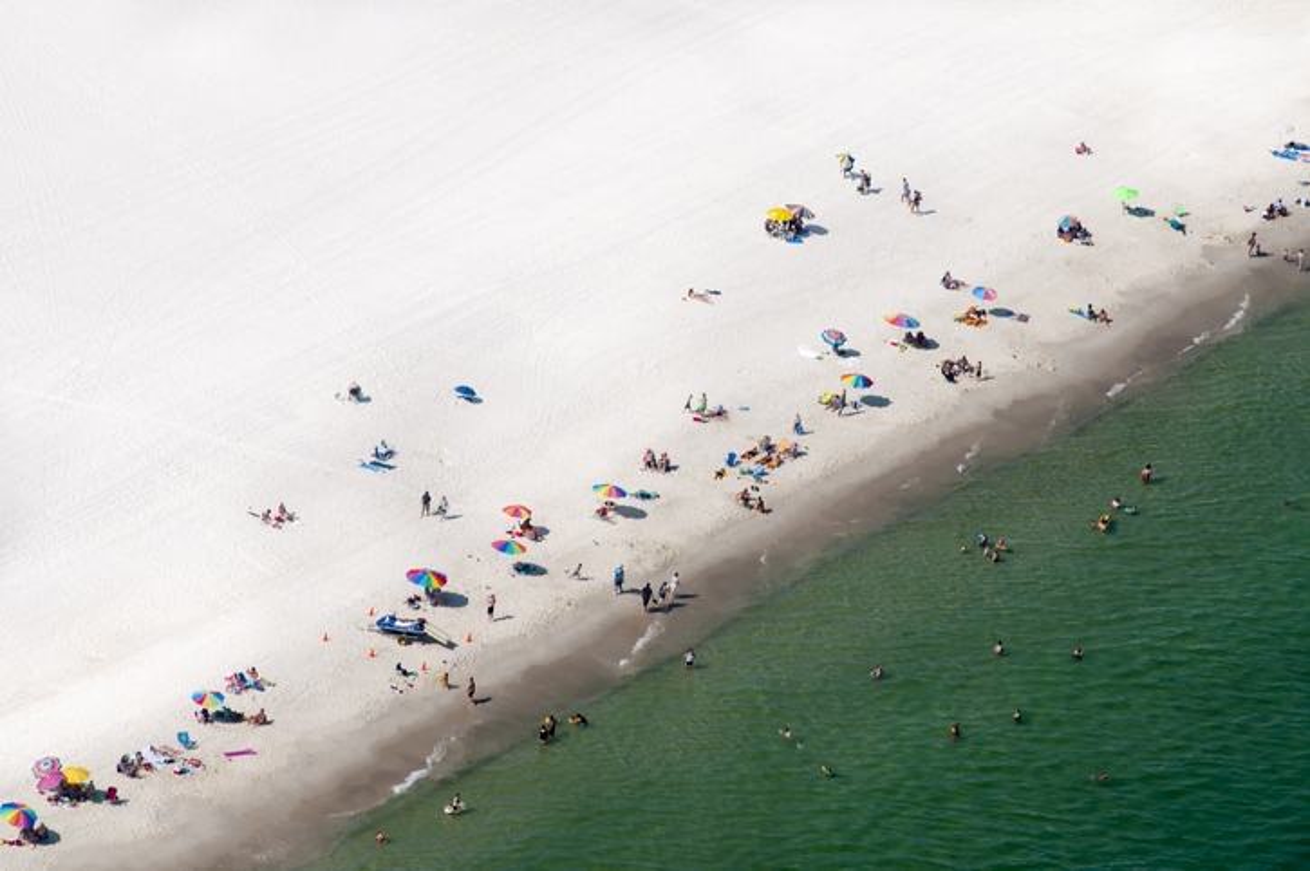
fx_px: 10907
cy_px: 436
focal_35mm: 300
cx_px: 655
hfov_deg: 6.9
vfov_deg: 4.6
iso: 200
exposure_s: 1/1000
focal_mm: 200
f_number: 8
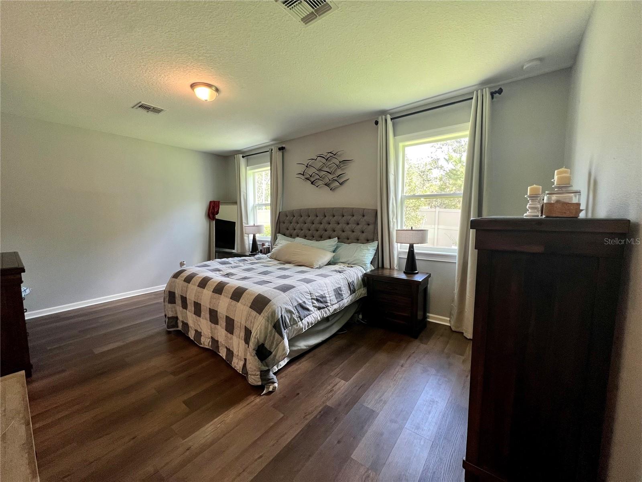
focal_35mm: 13
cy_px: 241
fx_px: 241
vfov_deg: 89.9
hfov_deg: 106.2
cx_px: 321
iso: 250
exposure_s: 1/120
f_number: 1.8
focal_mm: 1.57
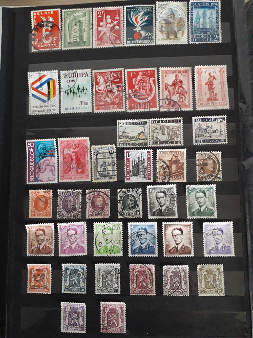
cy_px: 169
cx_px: 126
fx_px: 263
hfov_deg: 51.4
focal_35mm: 27
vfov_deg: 65.3
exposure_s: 1/25
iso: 400
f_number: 1.9
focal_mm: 3.6
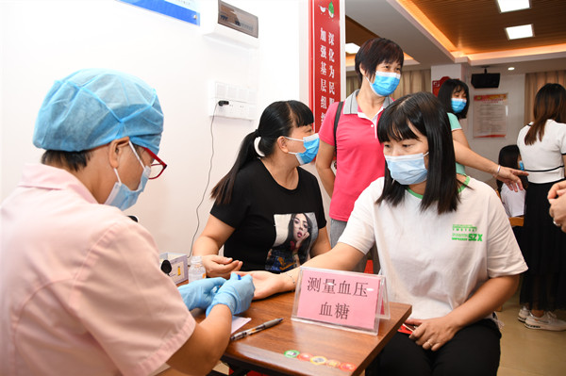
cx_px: 283
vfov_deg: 47.9
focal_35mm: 27
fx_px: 424
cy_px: 188
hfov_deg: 67.4
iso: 320
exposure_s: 1/125
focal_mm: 18
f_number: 3.5
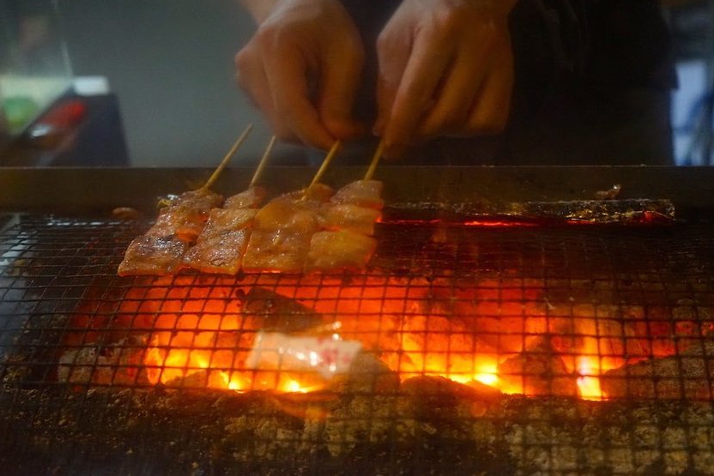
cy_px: 234
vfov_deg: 28.1
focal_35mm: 48
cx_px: 352
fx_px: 952
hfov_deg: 41.1
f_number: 4.5
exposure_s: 1/20
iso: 6400
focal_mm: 47
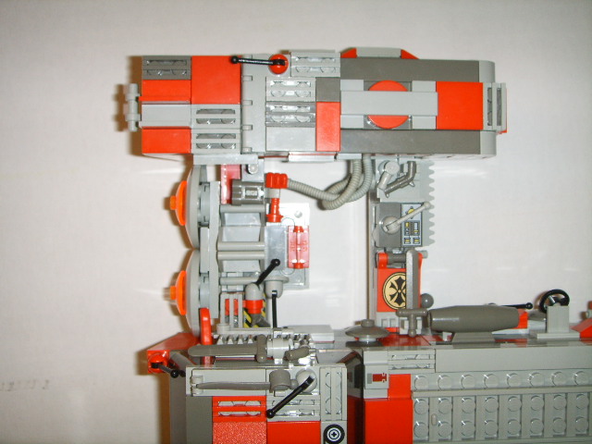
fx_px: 667
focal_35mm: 39
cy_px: 222
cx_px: 296
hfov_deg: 47.9
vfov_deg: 36.8
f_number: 3.5
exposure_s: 1/45
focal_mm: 6.6
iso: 100
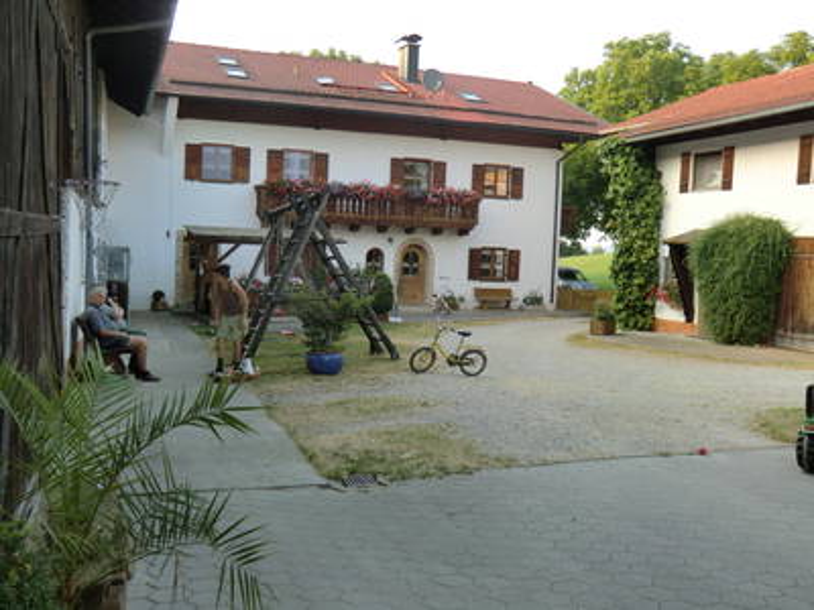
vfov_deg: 41.8
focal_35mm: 34
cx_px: 407
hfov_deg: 54.0
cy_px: 305
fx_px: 800
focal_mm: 6.1
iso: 64
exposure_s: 1/80
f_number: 3.6
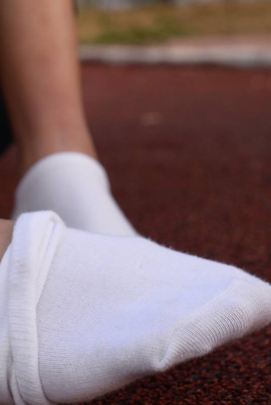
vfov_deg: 24.8
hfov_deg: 17.1
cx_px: 31
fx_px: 891
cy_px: 30
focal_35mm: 79
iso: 100
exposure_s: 1/80
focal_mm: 35
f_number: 5.6
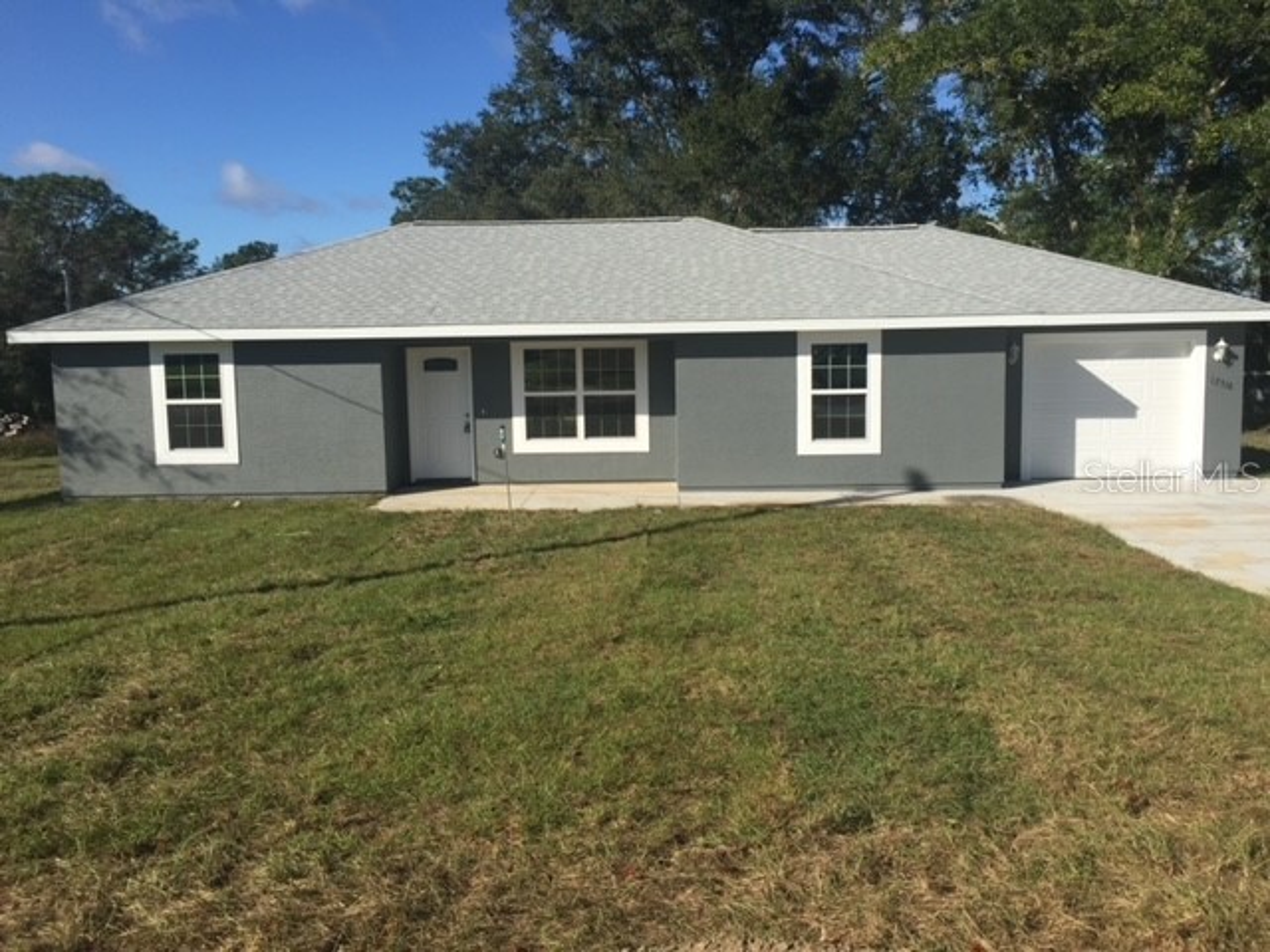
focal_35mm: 29
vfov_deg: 48.2
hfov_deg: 61.7
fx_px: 1064
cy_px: 476
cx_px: 635
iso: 32
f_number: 2.2
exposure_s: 1/2639
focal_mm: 4.15
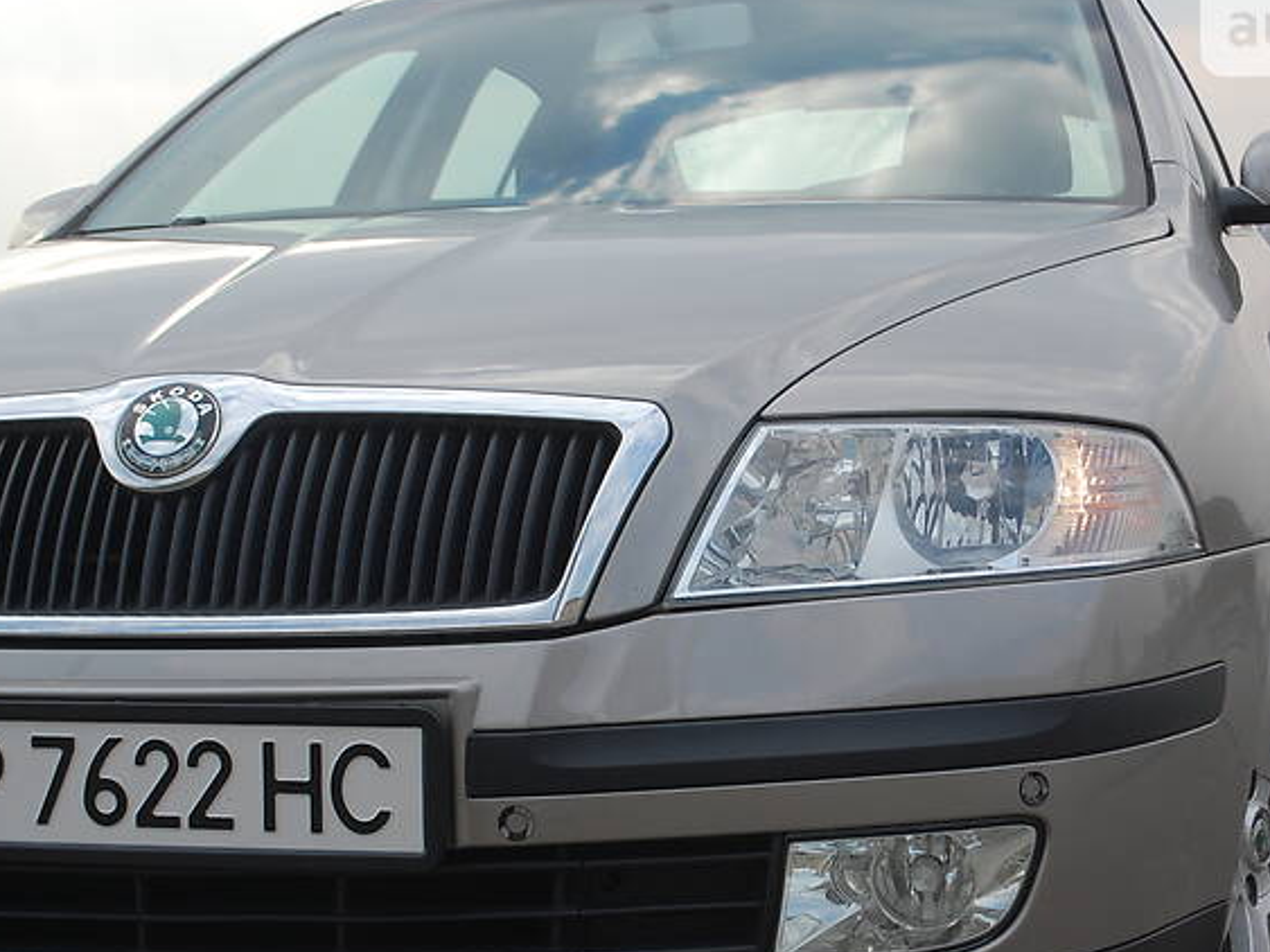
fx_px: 2629
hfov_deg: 27.2
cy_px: 553
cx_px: 656
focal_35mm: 72
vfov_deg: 20.5
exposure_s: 1/200
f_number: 7.1
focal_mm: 35
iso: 200
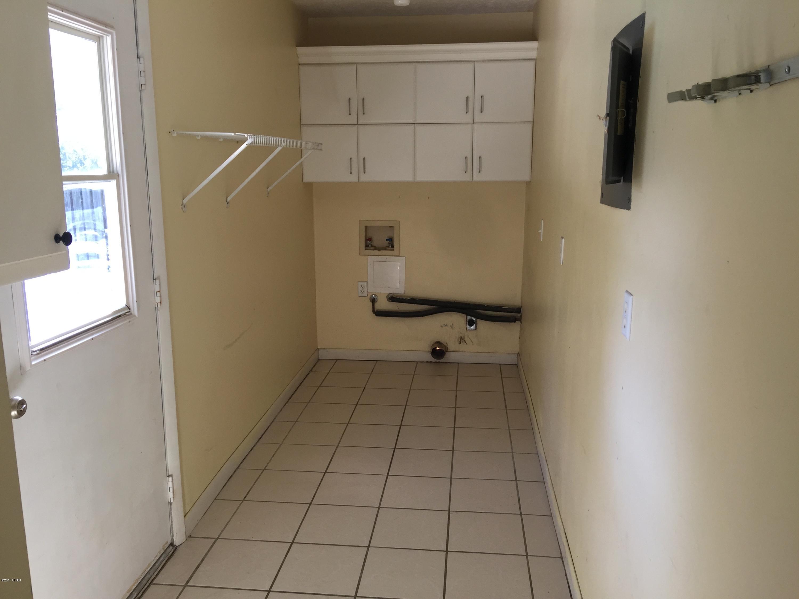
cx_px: 400
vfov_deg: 48.2
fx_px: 669
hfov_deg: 61.7
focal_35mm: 29
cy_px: 300
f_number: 2.2
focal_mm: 4.15
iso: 32
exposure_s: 1/40
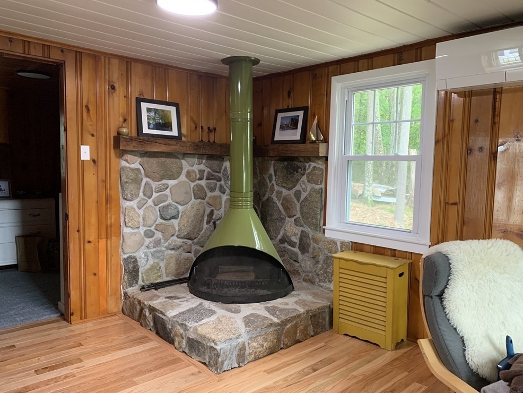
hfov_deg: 65.3
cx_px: 264
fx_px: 408
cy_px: 199
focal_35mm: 27
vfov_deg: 51.4
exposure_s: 1/60
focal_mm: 4.25
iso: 320
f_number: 1.8
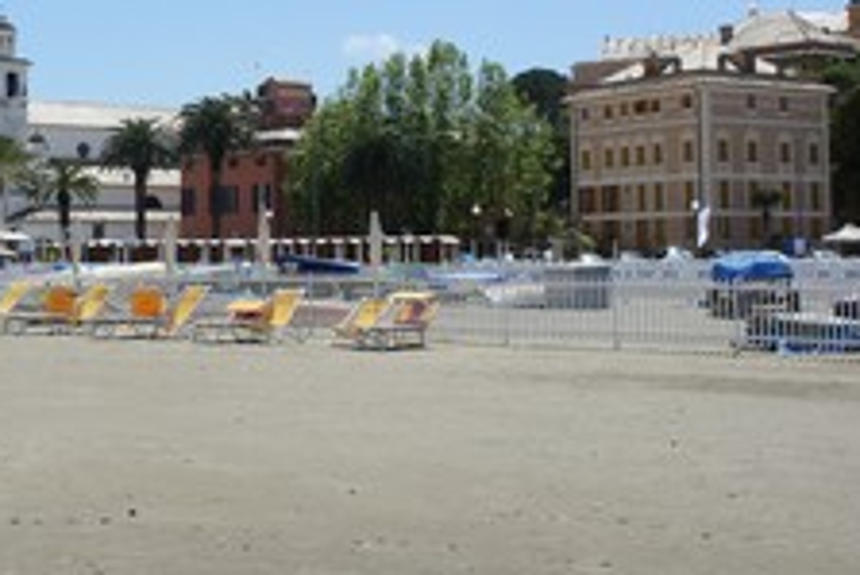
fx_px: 1698
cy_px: 96
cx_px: 251
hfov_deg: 28.1
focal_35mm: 71
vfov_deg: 19.0
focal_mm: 23
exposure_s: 1/320
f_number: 11
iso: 200
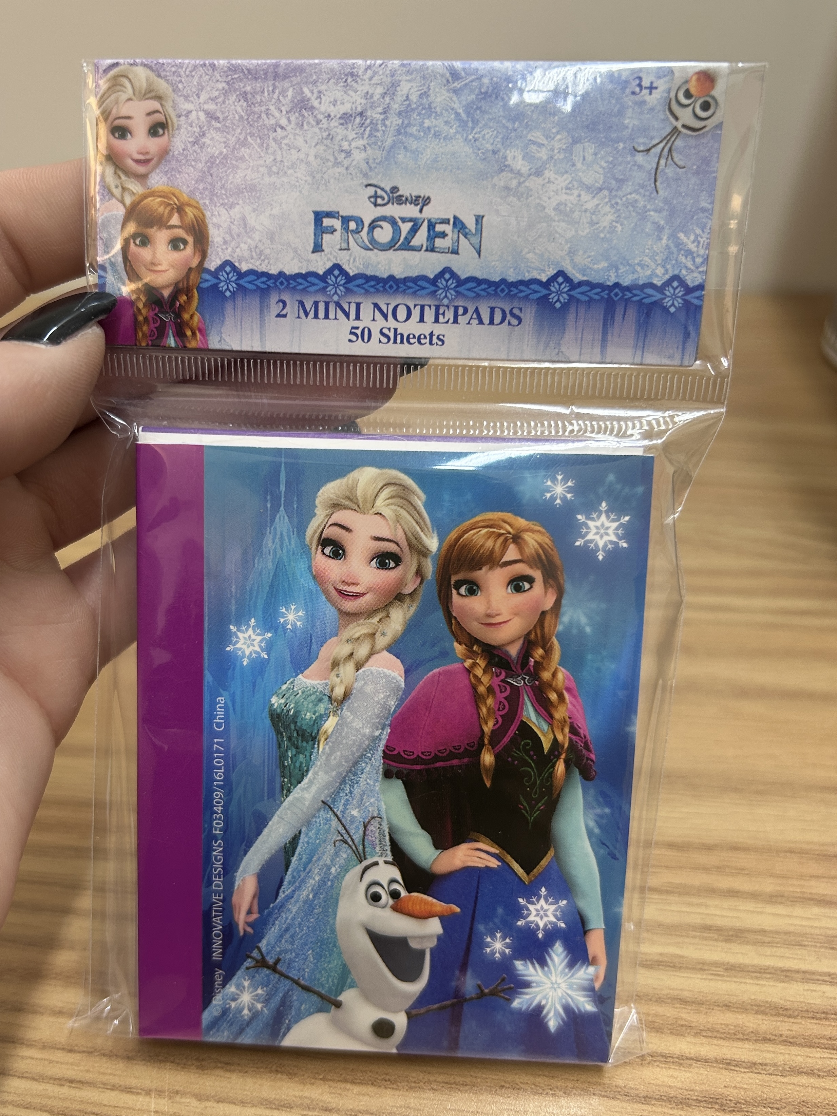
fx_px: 838
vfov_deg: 67.3
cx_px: 418
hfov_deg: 53.1
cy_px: 558
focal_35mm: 26
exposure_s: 1/120
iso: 125
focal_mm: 5.7
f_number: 1.5
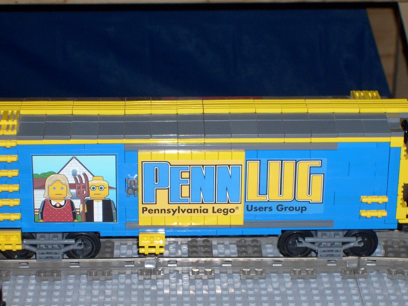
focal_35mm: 118
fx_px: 1391
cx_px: 190
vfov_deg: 12.6
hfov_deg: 16.7
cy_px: 168
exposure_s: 1/90
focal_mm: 15.5
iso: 100
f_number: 4.6
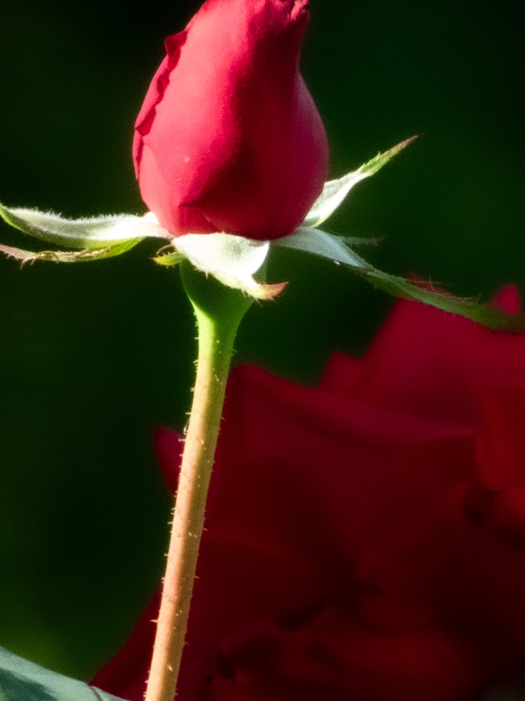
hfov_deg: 0.5
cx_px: 441
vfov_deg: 0.6
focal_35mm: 3194
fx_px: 64598
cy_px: 564
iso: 400
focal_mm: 178
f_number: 8
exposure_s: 1/320
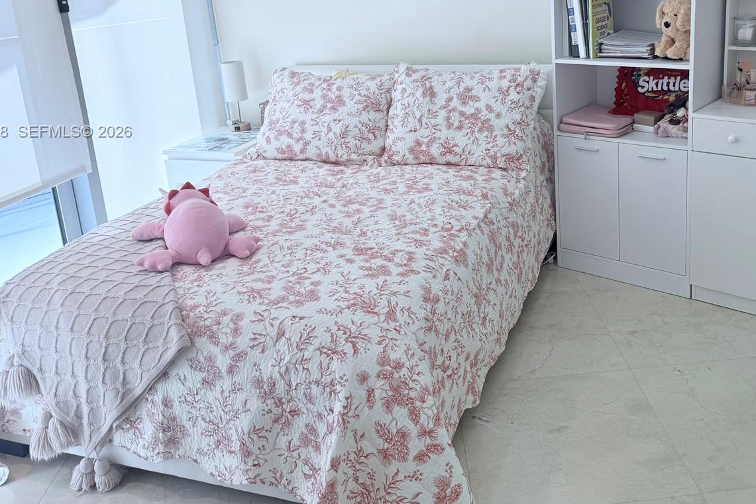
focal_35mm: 35
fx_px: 735
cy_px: 132
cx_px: 455
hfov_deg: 54.0
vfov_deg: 37.0
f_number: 1.78
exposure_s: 1/268
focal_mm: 6.76
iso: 64
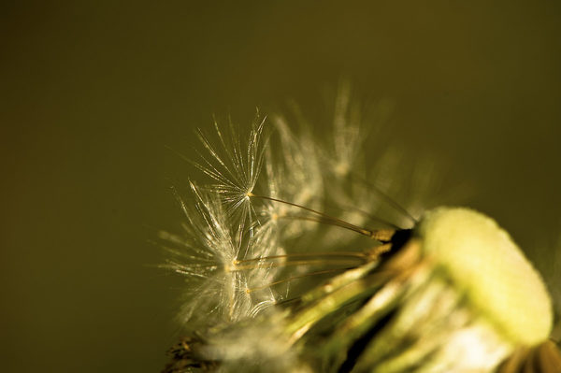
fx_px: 1635
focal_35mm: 105
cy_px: 186
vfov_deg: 13.0
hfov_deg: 19.5
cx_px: 280
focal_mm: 105
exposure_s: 1/640
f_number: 8
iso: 125
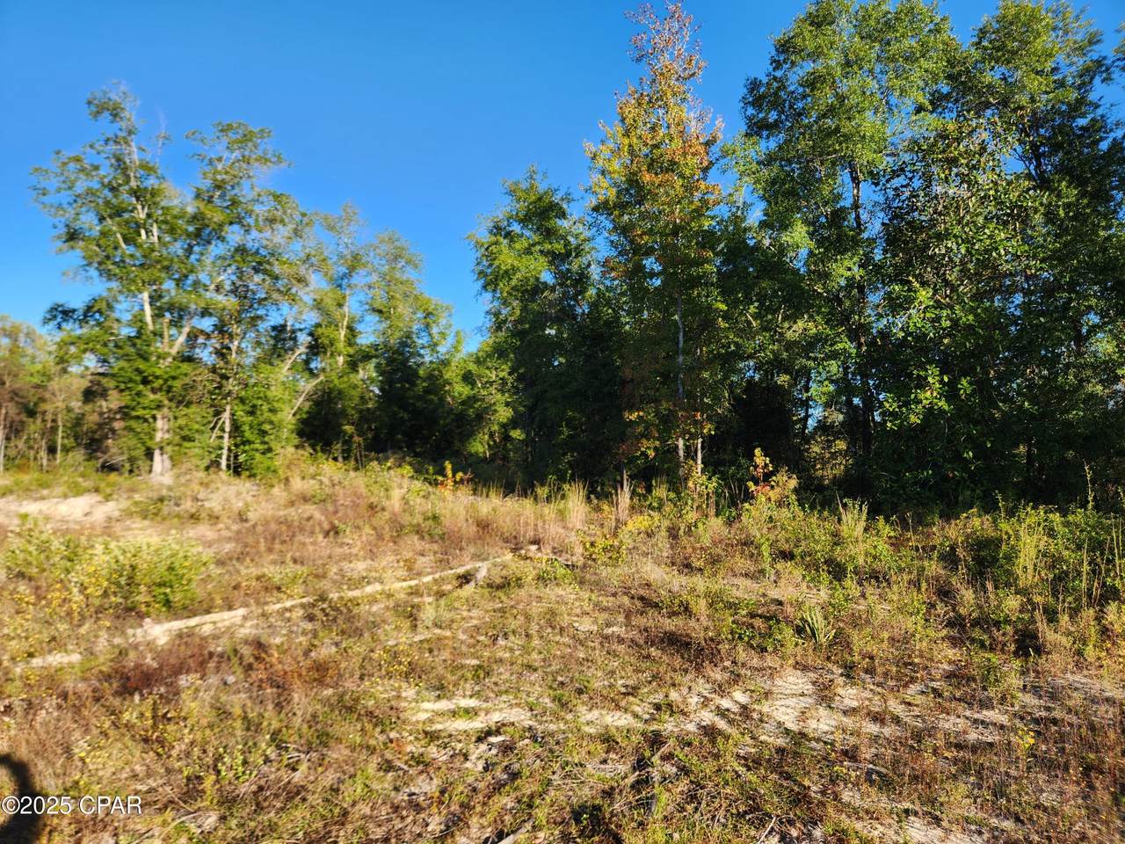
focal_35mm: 23
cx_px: 562
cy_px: 422
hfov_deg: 73.9
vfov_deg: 58.9
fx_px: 747
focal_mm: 5.4
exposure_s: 1/536
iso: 20
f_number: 1.8
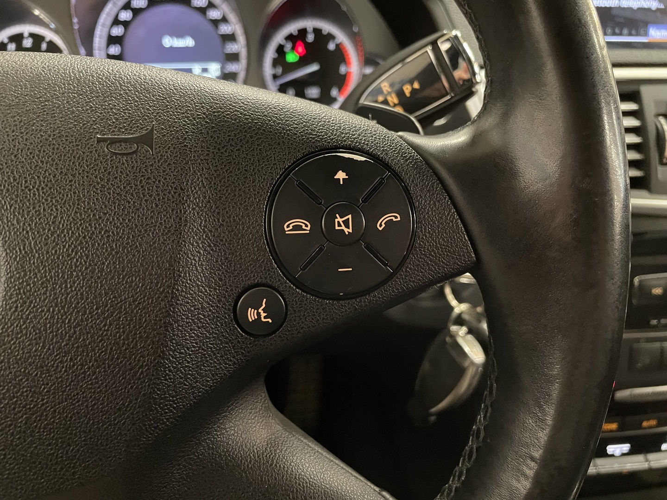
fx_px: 501
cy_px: 250
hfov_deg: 67.3
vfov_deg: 53.1
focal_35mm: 26
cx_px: 334
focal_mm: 4.2
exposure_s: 1/25
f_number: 1.6
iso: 800
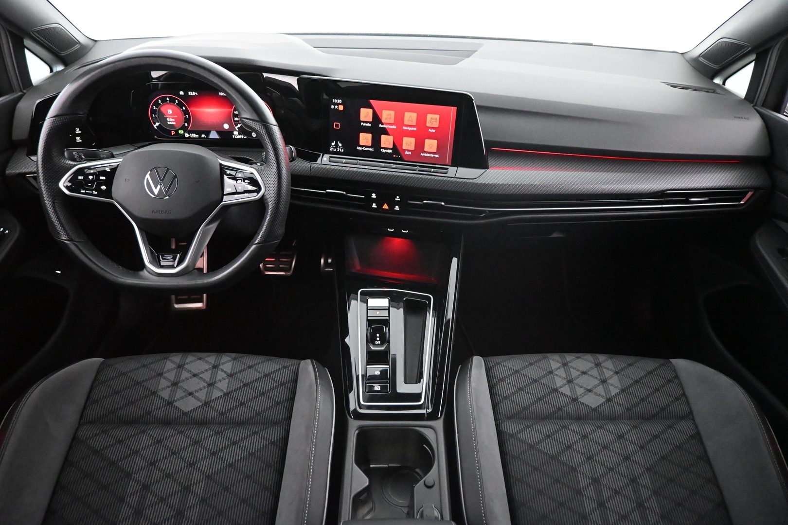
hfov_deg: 73.7
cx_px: 394
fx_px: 525
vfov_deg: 53.1
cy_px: 262
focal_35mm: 24
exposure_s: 1/60
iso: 10000
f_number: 3.5
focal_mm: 16
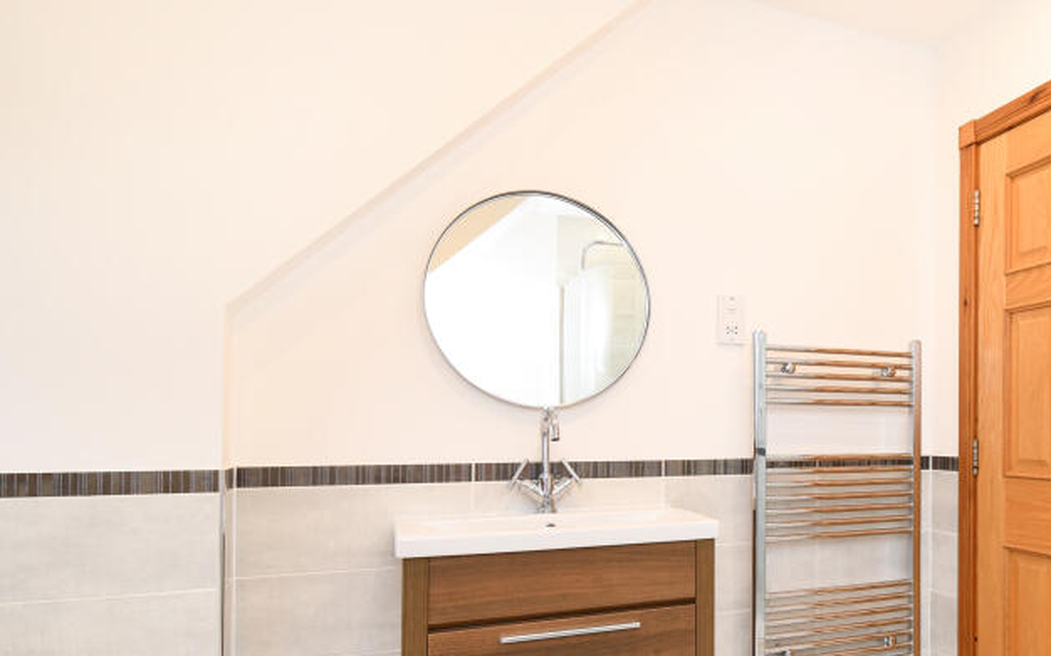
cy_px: 438
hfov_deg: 67.8
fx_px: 716
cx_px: 791
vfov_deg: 48.4
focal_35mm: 25
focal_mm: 10
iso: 500
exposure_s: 1/8
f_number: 9
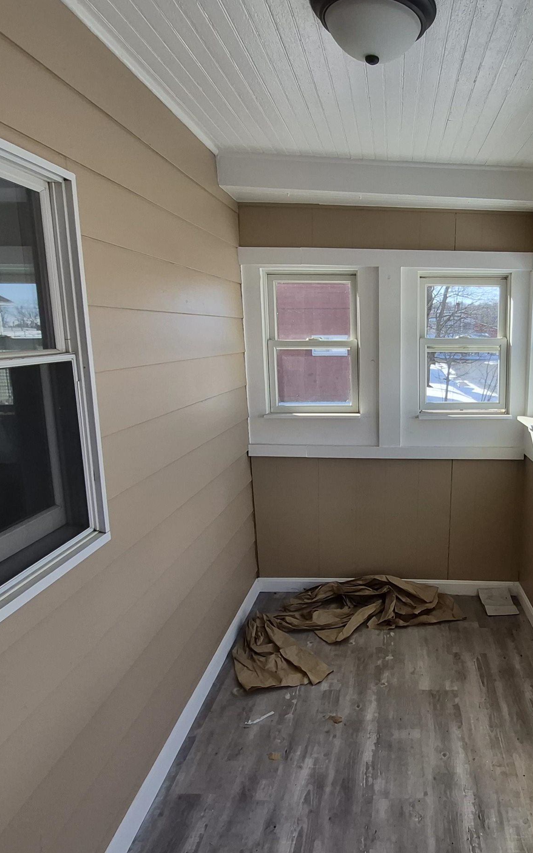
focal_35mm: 23
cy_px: 415
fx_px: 535
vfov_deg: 77.1
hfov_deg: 49.8
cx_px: 428
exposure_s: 1/454
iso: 40
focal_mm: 1.74
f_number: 2.2
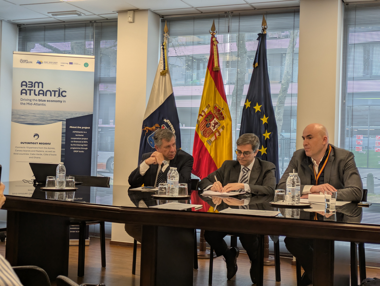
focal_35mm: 51
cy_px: 143
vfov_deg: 28.6
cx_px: 190
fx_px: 560
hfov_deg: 37.5
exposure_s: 1/100
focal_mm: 5.43
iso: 72
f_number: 1.89
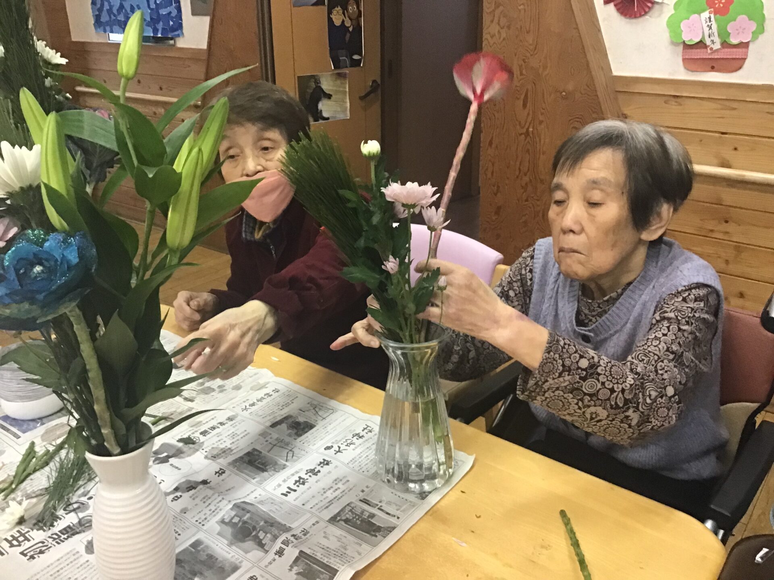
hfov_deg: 58.4
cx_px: 387
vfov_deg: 45.4
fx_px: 693
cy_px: 290
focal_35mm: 31
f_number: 2.4
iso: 200
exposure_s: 1/24
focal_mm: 3.3
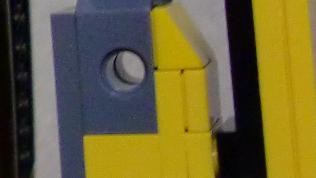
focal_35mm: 192
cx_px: -349
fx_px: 1609
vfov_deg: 6.2
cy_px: -183
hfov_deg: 10.2
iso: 400
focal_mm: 6.3
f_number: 2.8
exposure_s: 1/60
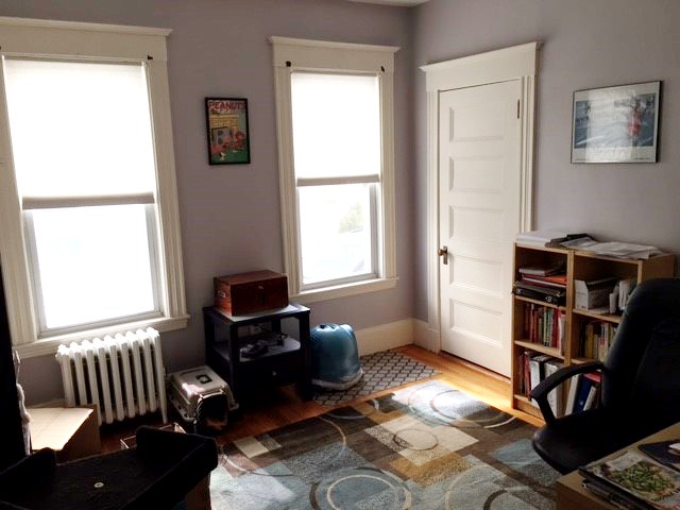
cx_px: 340
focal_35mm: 29
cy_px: 255
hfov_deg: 61.7
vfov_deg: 48.2
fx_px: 570
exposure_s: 1/120
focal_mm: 4.15
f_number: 2.2
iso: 32
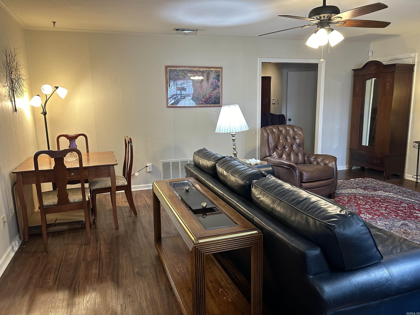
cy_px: 158
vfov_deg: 53.1
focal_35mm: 26
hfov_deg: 67.3
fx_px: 315
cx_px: 210
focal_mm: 5.7
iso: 160
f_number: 1.5
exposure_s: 1/60
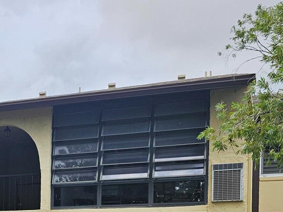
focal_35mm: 66
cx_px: -22
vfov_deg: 20.3
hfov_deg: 27.1
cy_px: 277
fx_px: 539
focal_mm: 6.3
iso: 20
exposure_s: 1/207
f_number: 1.7
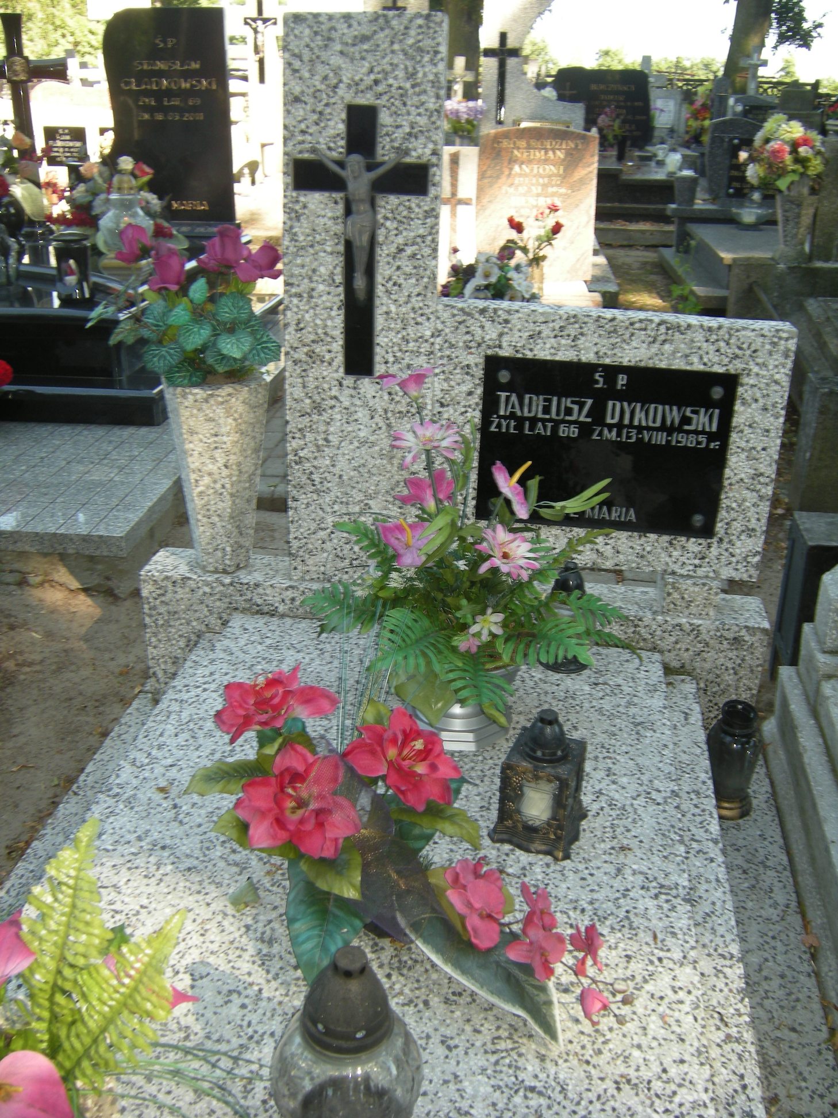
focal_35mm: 31
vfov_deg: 58.4
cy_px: 559
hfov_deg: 45.4
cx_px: 419
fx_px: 1001
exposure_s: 1/74.2
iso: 64
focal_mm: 5.3
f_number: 2.9
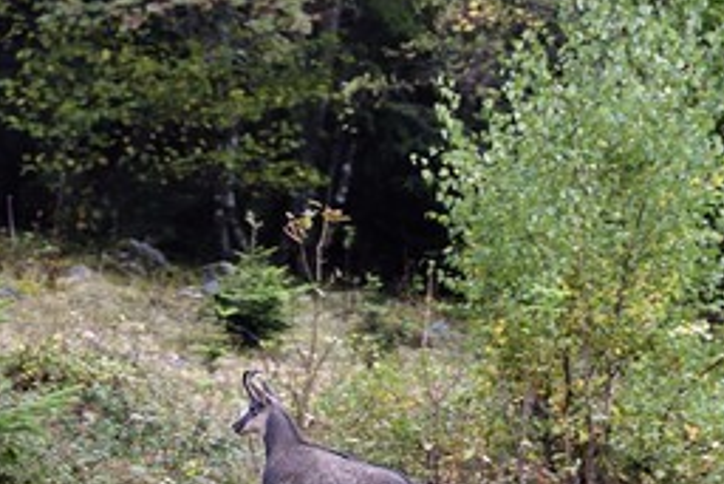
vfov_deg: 4.2
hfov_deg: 6.3
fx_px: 6600
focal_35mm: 328
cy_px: 323
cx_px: 181
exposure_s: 1/250
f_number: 5
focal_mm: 200
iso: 1600
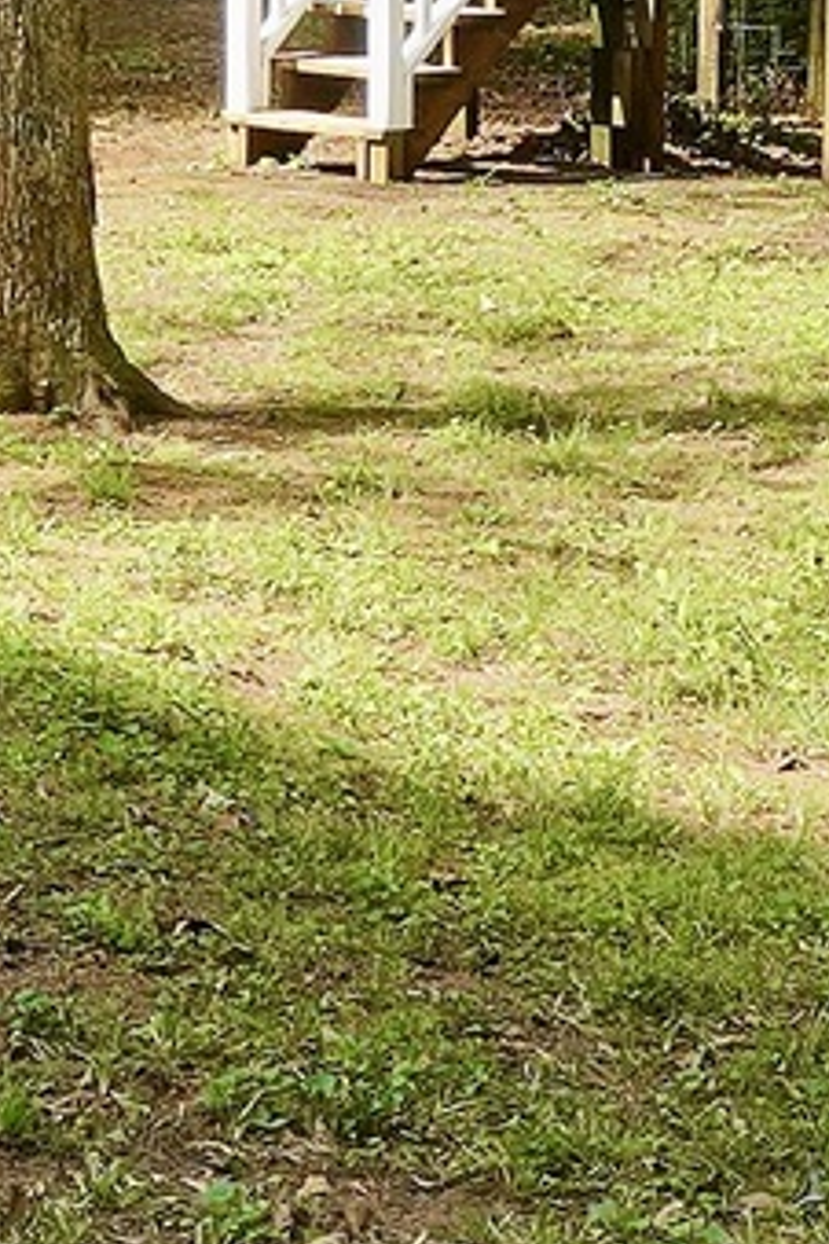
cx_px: 77
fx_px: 4932
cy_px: -268
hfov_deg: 9.6
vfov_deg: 13.9
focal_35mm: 143
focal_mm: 10.5
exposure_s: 1/100
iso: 100
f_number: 6.3
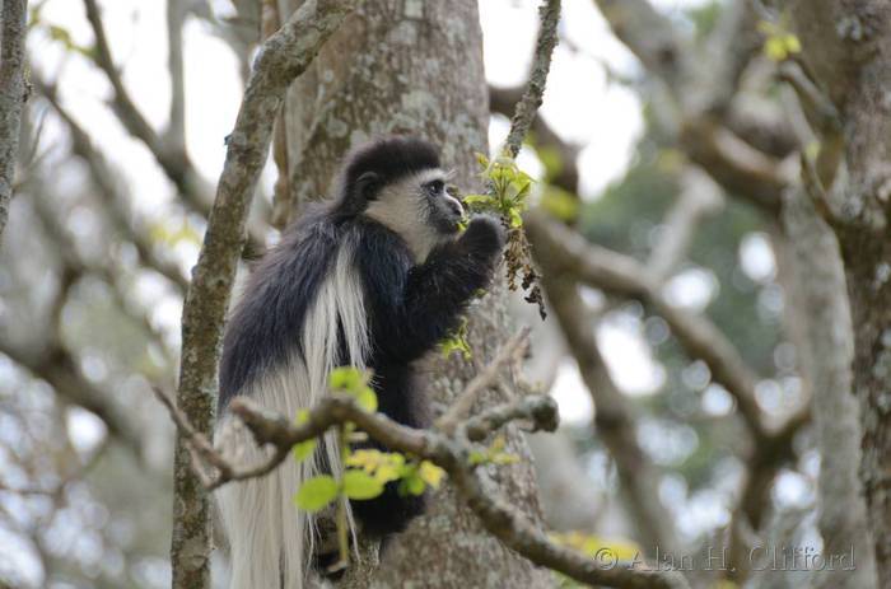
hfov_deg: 8.1
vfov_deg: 5.4
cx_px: 446
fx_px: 6296
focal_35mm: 255
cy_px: 294
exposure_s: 1/125
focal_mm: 170
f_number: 5.6
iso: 100
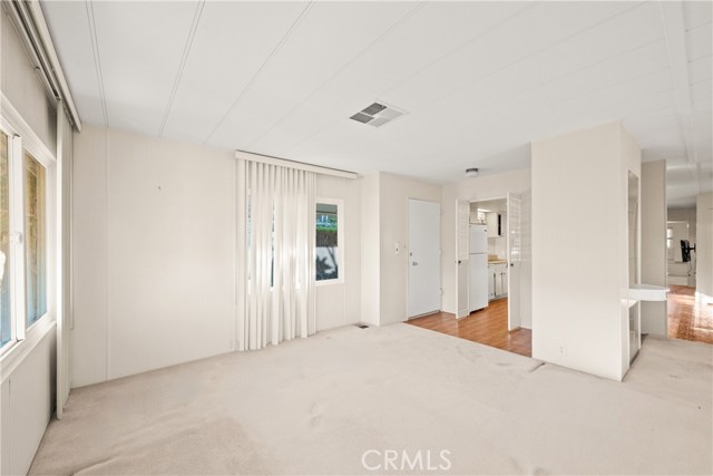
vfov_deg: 81.2
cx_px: 356
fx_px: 277
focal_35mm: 14
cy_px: 238
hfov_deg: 104.2
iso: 1000
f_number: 8
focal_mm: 14
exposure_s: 1/50
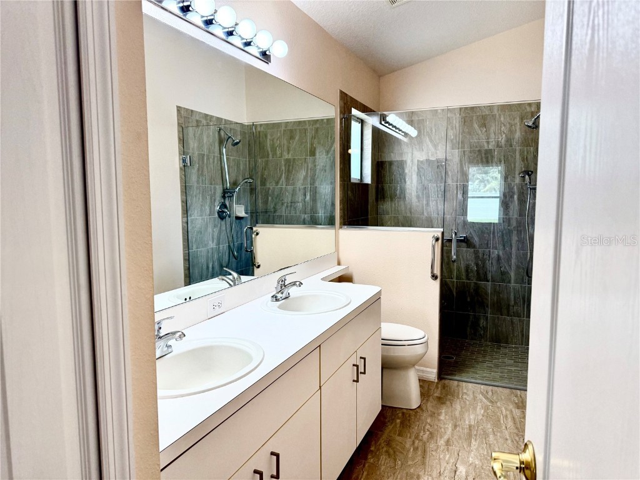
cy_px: 240
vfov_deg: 56.8
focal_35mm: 24
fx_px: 444
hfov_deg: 71.6
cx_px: 320
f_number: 1.78
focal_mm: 6.76
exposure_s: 1/217
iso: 125
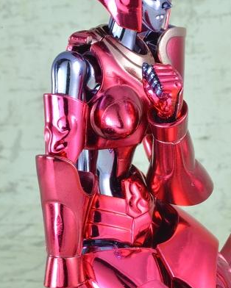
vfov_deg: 17.5
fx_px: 939
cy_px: 140
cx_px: 150
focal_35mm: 110
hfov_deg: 14.0
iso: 100
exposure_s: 1/1.3
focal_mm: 48
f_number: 29
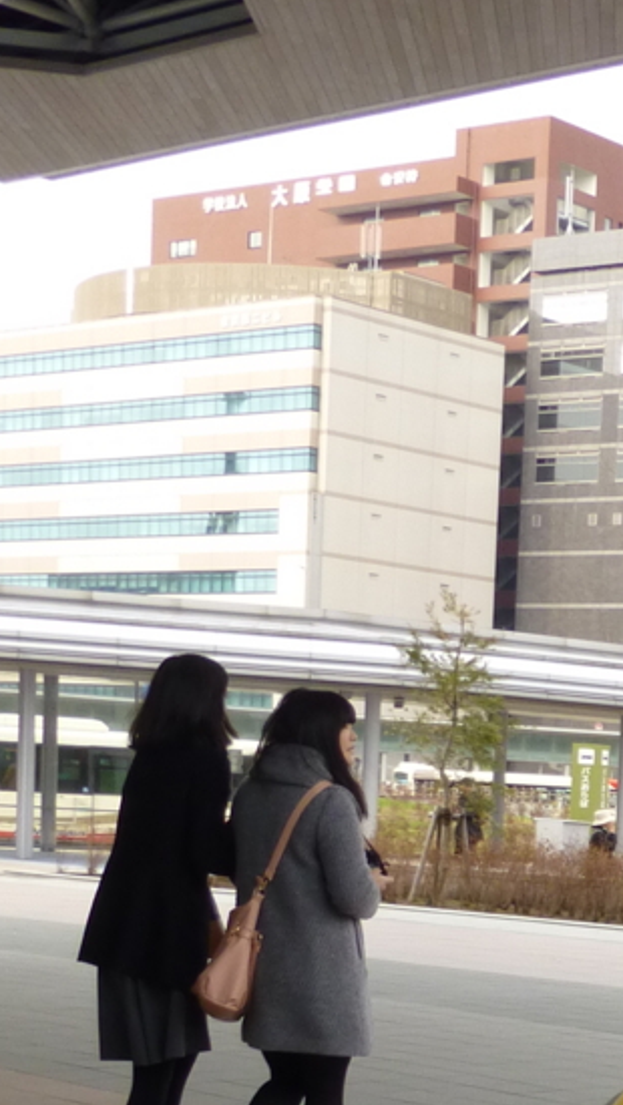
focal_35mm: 76
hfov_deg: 14.7
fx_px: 2229
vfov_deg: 26.6
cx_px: 959
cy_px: 1051
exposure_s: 1/125
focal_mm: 4.3
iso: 100
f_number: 4
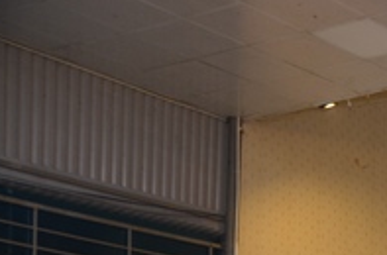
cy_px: 407
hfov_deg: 16.6
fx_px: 1168
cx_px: 625
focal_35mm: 109
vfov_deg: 11.8
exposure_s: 1/100
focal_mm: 22
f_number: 2.8
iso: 800
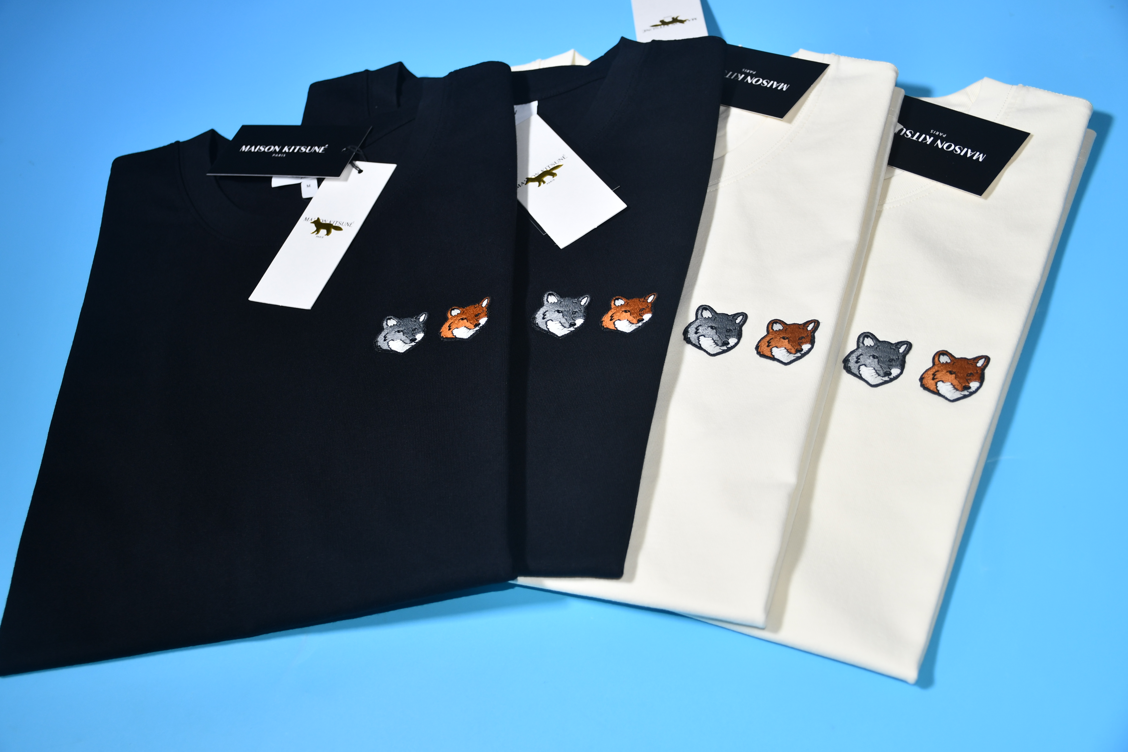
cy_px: 376
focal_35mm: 40
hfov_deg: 48.5
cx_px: 564
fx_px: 1253
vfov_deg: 33.4
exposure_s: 1/160
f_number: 4
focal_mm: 27
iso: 200
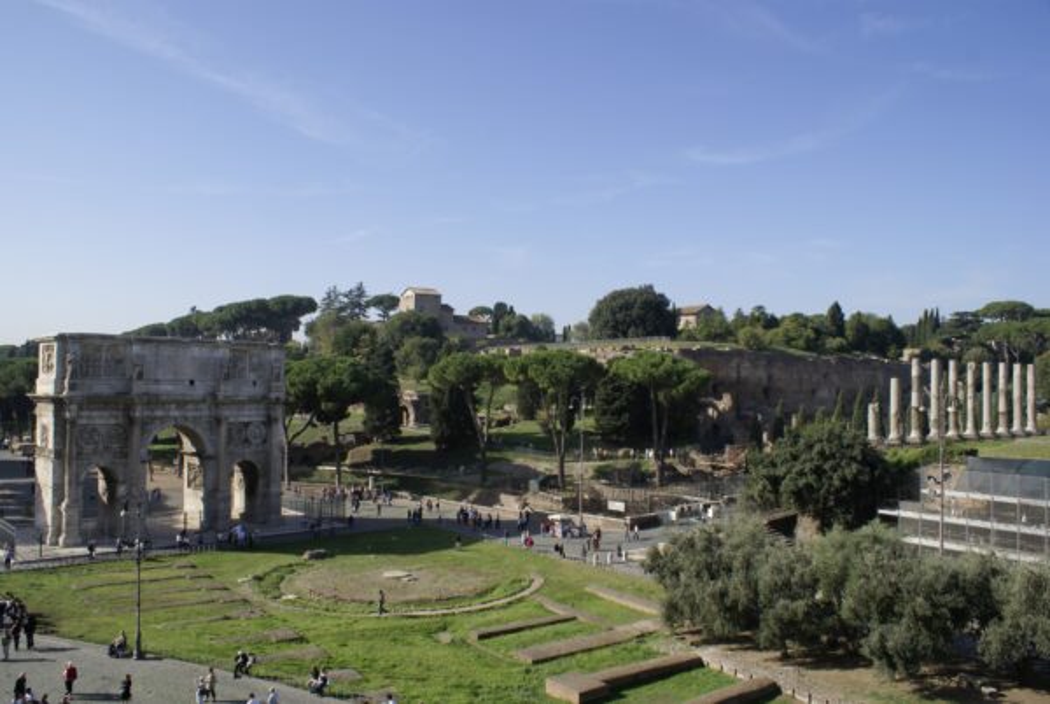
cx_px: 525
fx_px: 789
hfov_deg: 67.3
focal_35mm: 27
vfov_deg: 48.1
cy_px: 352
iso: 100
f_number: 10
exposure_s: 1/160
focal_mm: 18
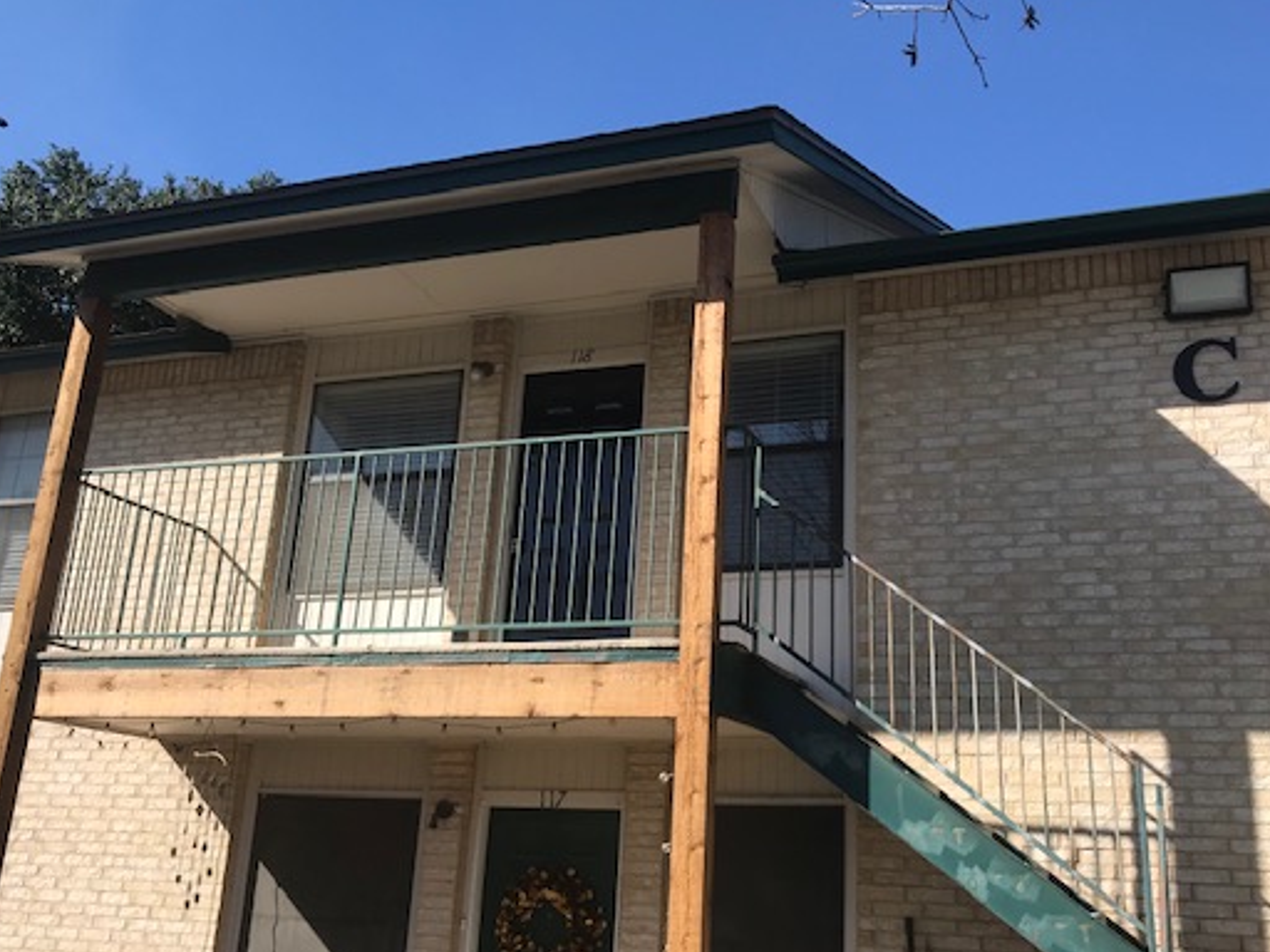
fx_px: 1284
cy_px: 493
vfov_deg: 40.7
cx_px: 675
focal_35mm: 35
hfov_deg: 52.6
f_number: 1.8
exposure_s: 1/1623
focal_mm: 3.99
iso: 20
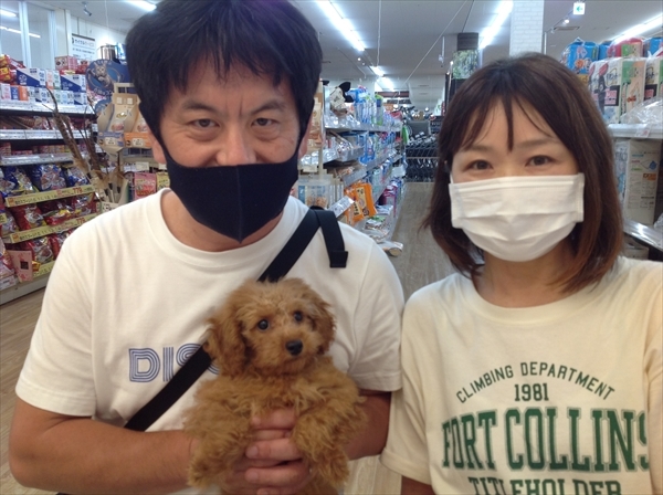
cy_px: 248
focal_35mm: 35
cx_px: 332
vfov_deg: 40.6
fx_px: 669
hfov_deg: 52.7
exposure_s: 1/30
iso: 50
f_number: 2.4
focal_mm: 4.28
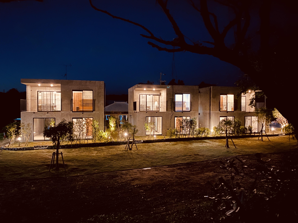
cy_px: 112
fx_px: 224
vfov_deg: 53.1
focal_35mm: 26
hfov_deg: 67.3
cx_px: 149
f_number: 1.8
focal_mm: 4.25
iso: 800
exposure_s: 1/8
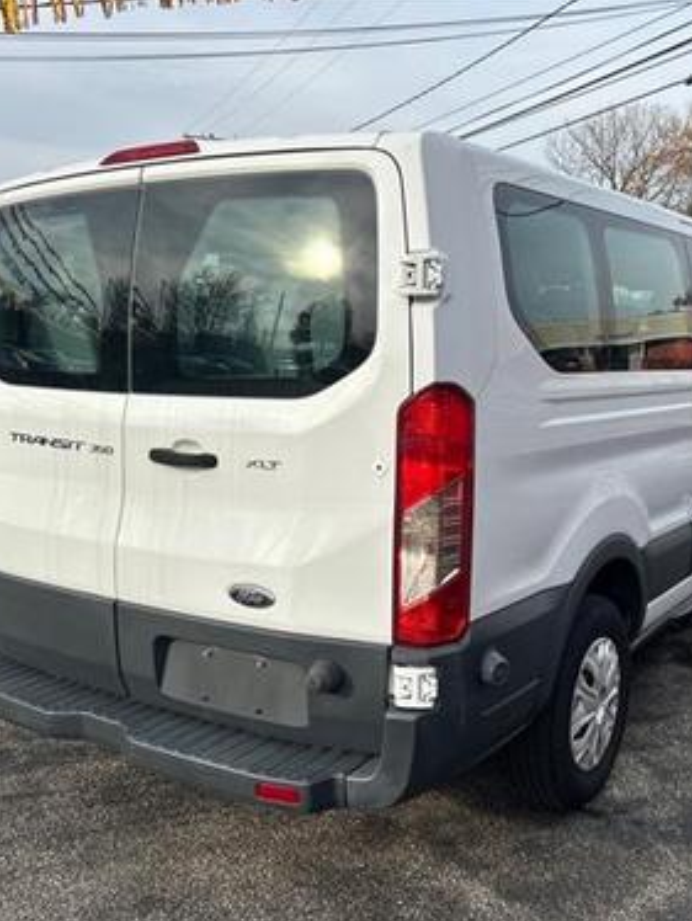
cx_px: 401
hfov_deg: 40.6
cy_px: 460
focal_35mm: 35
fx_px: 932
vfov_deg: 52.6
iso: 50
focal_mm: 5.7
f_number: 1.5
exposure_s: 1/2915
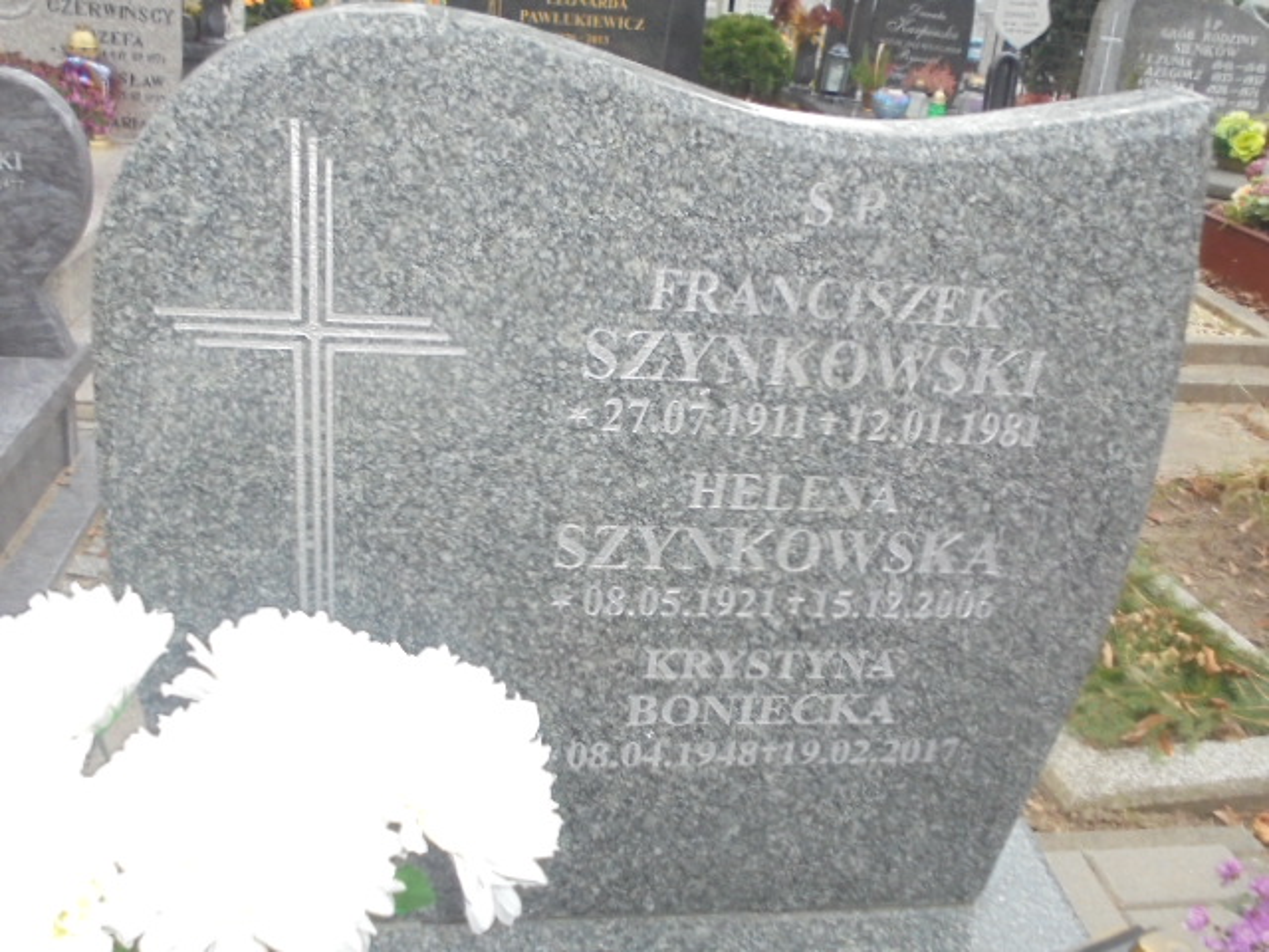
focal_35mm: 34
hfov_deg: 54.0
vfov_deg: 41.8
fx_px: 1246
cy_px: 476
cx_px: 634
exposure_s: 1/20
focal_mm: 6.1
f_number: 4
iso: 400
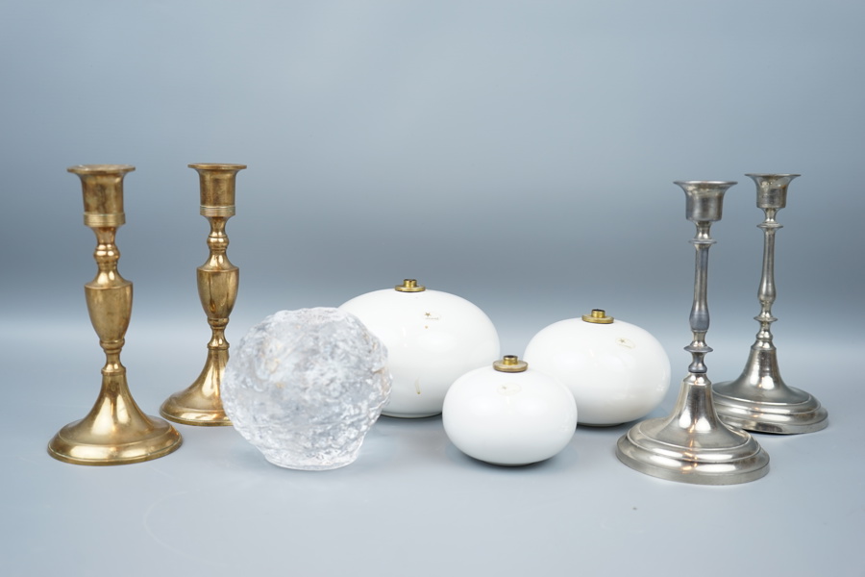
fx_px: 961
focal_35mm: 40
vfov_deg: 33.4
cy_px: 288
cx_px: 432
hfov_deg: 48.5
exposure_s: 1/60
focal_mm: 40
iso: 100
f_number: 4
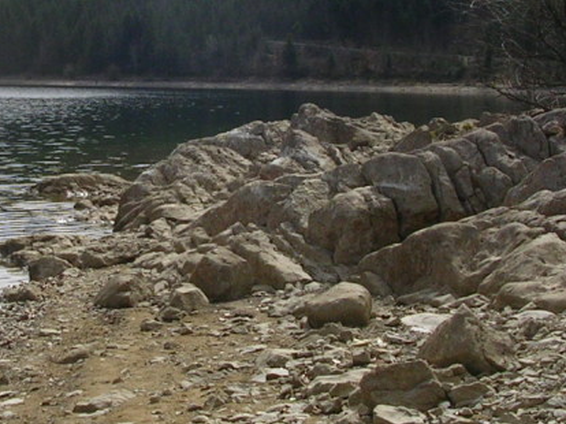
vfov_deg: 15.7
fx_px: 1536
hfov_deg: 20.7
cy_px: 120
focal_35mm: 94
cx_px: 152
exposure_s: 1/355
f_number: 5.6
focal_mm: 5.8
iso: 50
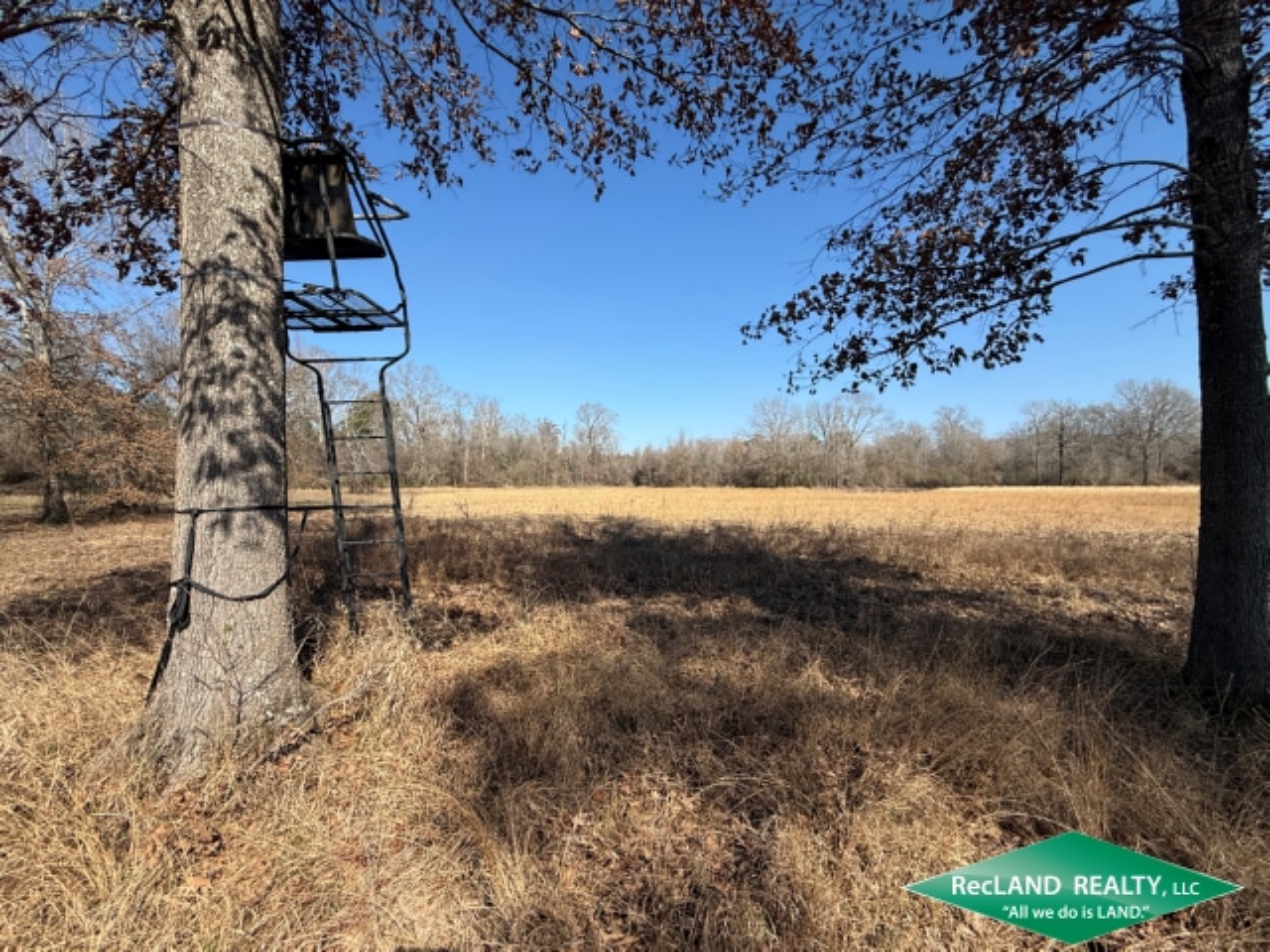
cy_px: 476
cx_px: 635
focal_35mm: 14
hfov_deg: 102.1
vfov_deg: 85.7
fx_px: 514
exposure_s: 1/1795
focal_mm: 2.22
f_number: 2.2
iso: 50
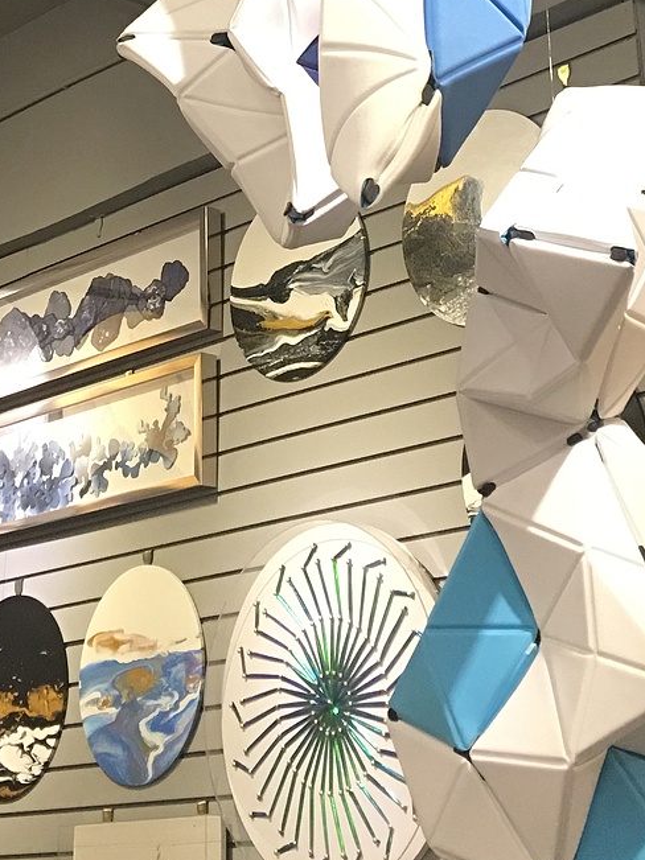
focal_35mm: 76
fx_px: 1889
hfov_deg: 19.3
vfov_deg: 24.2
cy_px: -54
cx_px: 245
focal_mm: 4.15
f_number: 2.2
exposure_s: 1/17
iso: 100
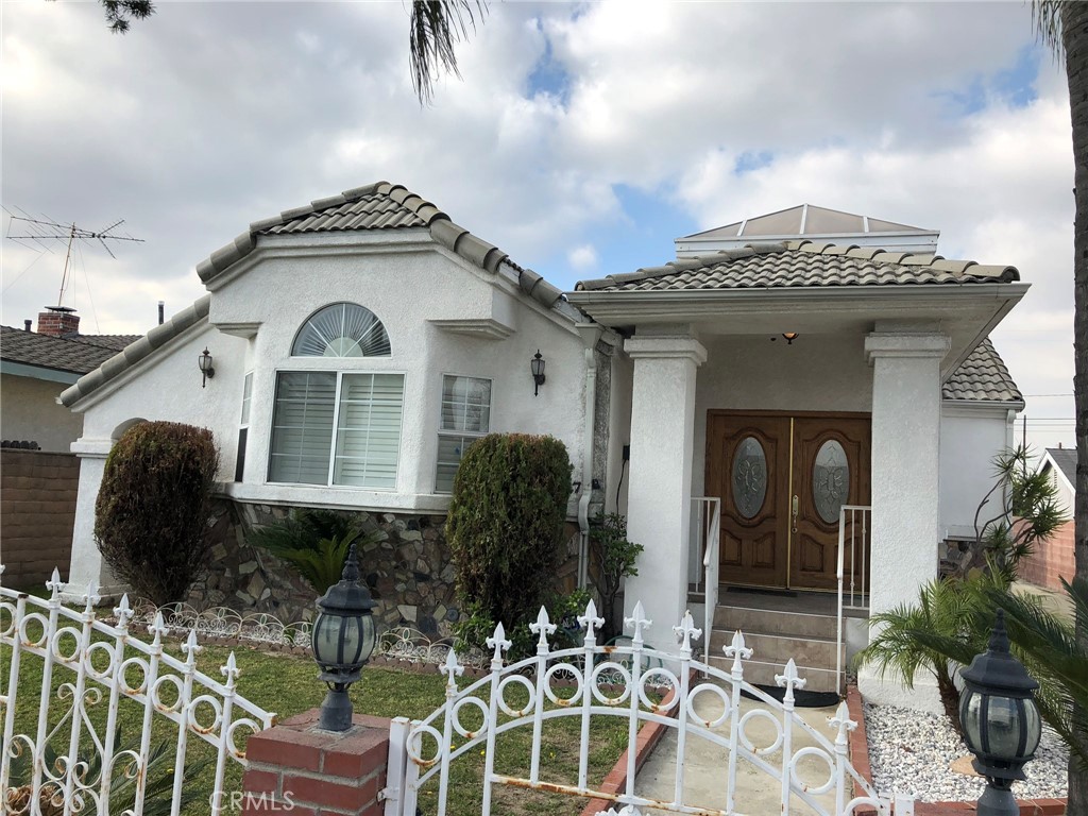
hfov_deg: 63.4
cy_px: 408
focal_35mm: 28
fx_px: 880
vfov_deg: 49.7
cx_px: 544
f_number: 1.8
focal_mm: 4
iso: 20
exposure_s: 1/1517
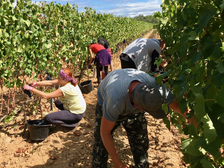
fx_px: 239
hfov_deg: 49.8
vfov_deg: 38.6
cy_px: 74
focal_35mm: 37
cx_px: 90
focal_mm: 4.15
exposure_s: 1/1304
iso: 25
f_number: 2.2
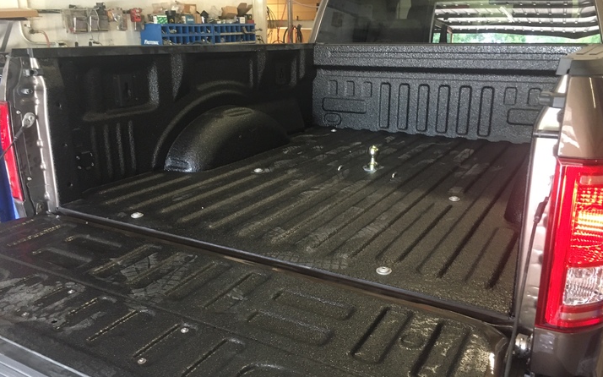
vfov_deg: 40.6
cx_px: 303
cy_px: 186
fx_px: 509
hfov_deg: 61.2
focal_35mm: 31
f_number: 2.2
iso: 200
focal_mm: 4.15
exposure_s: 1/24
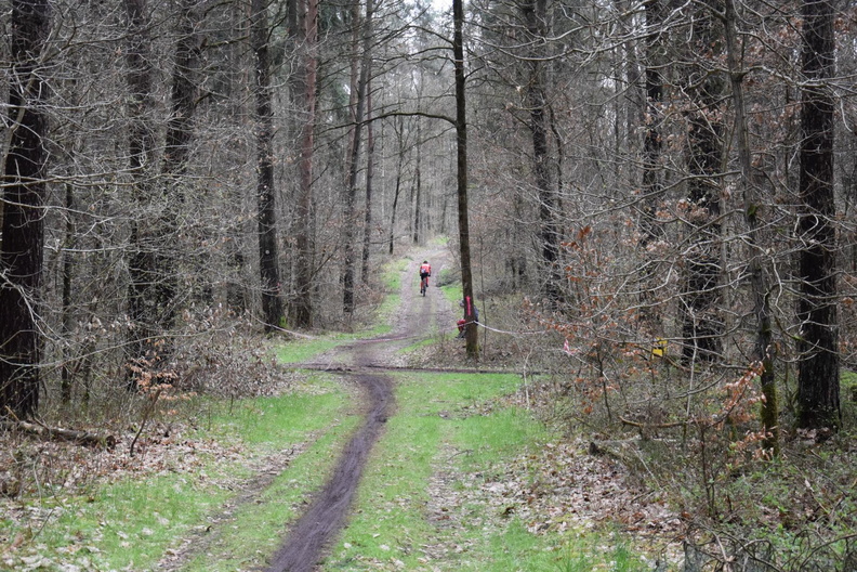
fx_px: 1785
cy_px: 286
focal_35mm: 75
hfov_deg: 27.0
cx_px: 428
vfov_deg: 18.2
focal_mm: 50
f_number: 6.3
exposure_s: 1/1600
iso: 4000
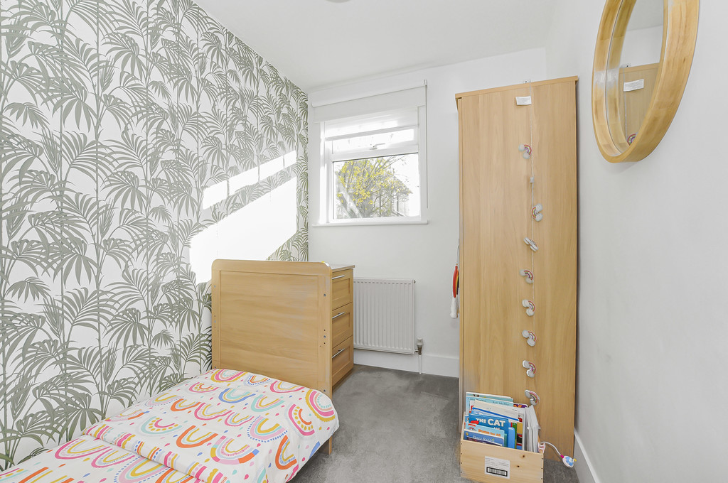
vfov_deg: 77.2
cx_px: 364
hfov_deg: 100.5
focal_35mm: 15
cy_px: 242
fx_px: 303
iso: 320
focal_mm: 10
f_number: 14
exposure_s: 1/15
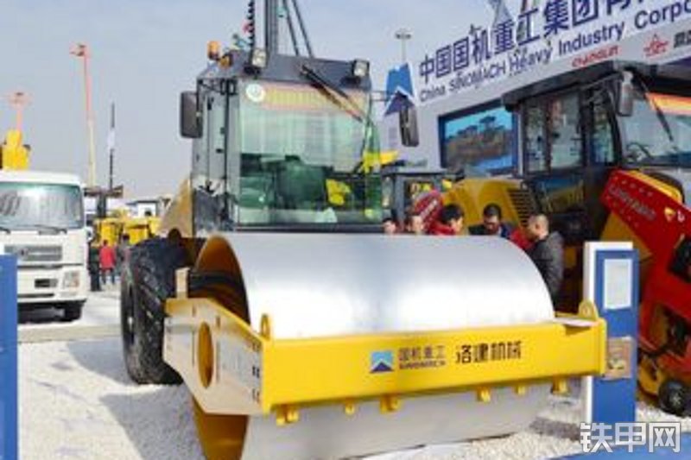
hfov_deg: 57.2
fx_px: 633
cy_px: 230
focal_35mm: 33
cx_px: 346
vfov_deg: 40.0
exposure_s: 1/320
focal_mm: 22
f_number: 9
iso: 100
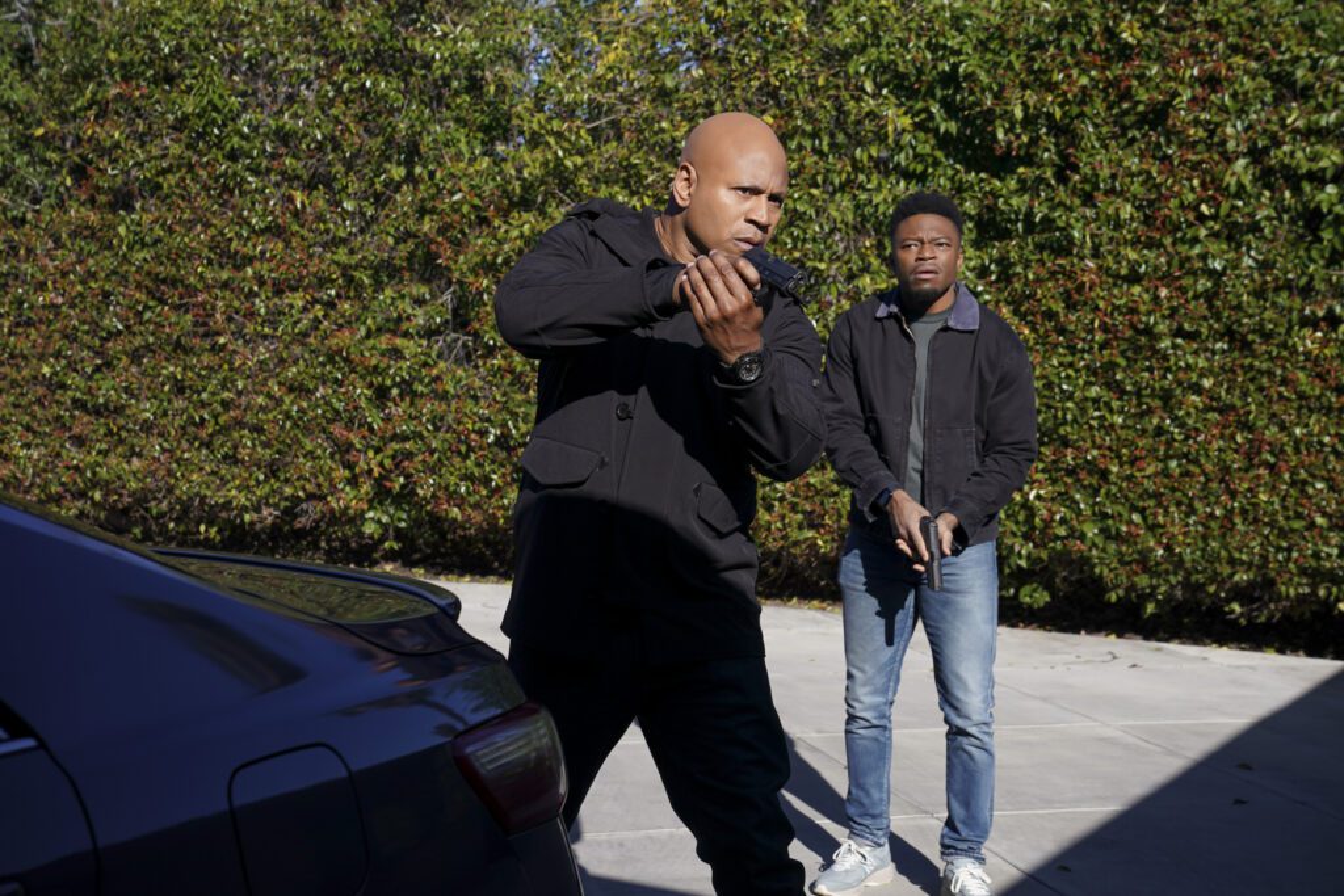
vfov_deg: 25.1
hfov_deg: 36.9
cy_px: 448
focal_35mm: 54
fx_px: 2016
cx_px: 672
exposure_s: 1/640
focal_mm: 54
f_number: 6.3
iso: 160
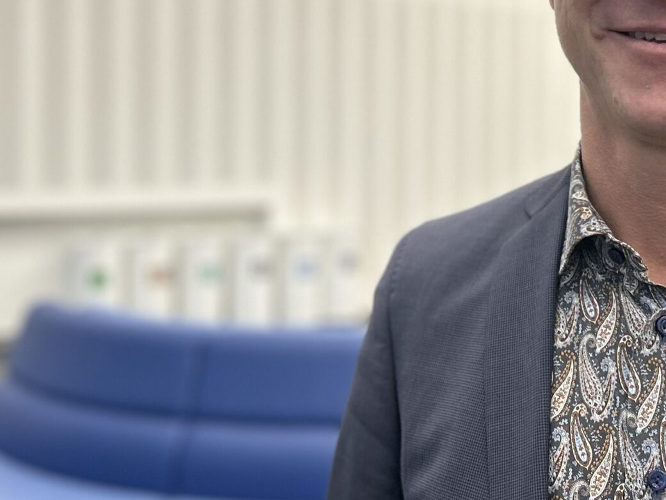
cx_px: 564
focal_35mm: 64
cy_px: 162
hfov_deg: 29.3
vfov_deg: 22.8
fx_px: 1231
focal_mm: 5.7
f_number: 1.5
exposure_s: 1/55
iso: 160
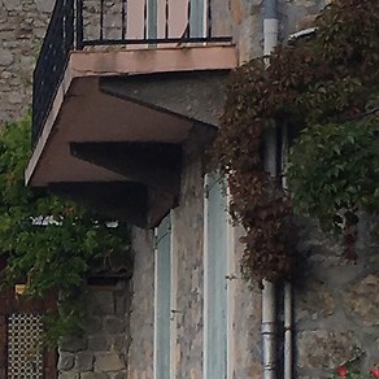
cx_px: -279
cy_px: 409
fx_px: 2614
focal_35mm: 211
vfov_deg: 8.2
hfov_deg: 8.0
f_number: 2.2
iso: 25
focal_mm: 4.15
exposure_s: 1/248
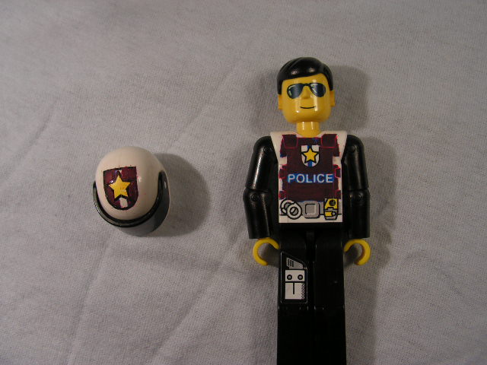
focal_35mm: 36
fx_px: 506
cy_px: 182
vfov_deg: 39.7
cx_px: 244
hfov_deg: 51.4
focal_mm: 6
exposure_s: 1/80
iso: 64
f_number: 3.2
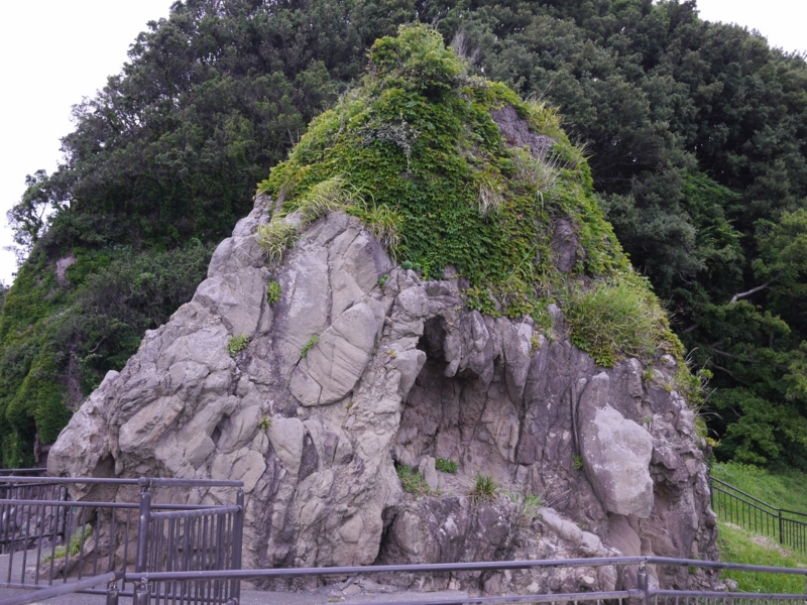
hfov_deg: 46.8
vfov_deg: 36.0
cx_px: 404
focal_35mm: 40
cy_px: 302
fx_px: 933
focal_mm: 20
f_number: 5.6
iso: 400
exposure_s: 1/80
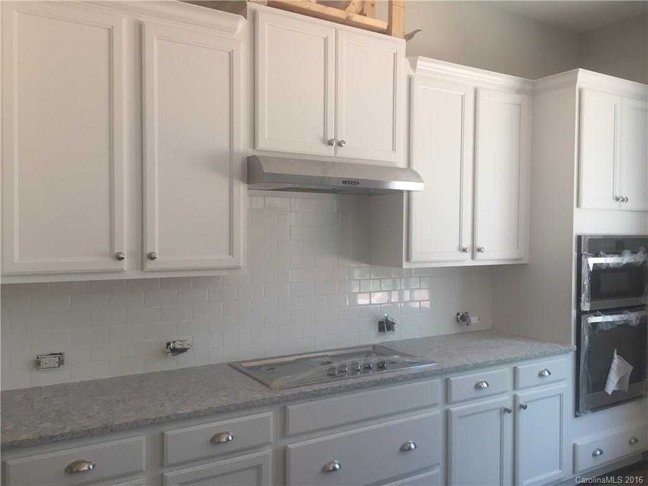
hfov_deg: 61.7
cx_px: 324
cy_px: 243
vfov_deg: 48.2
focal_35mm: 29
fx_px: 543
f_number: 2.2
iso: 32
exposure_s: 1/40
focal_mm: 4.15
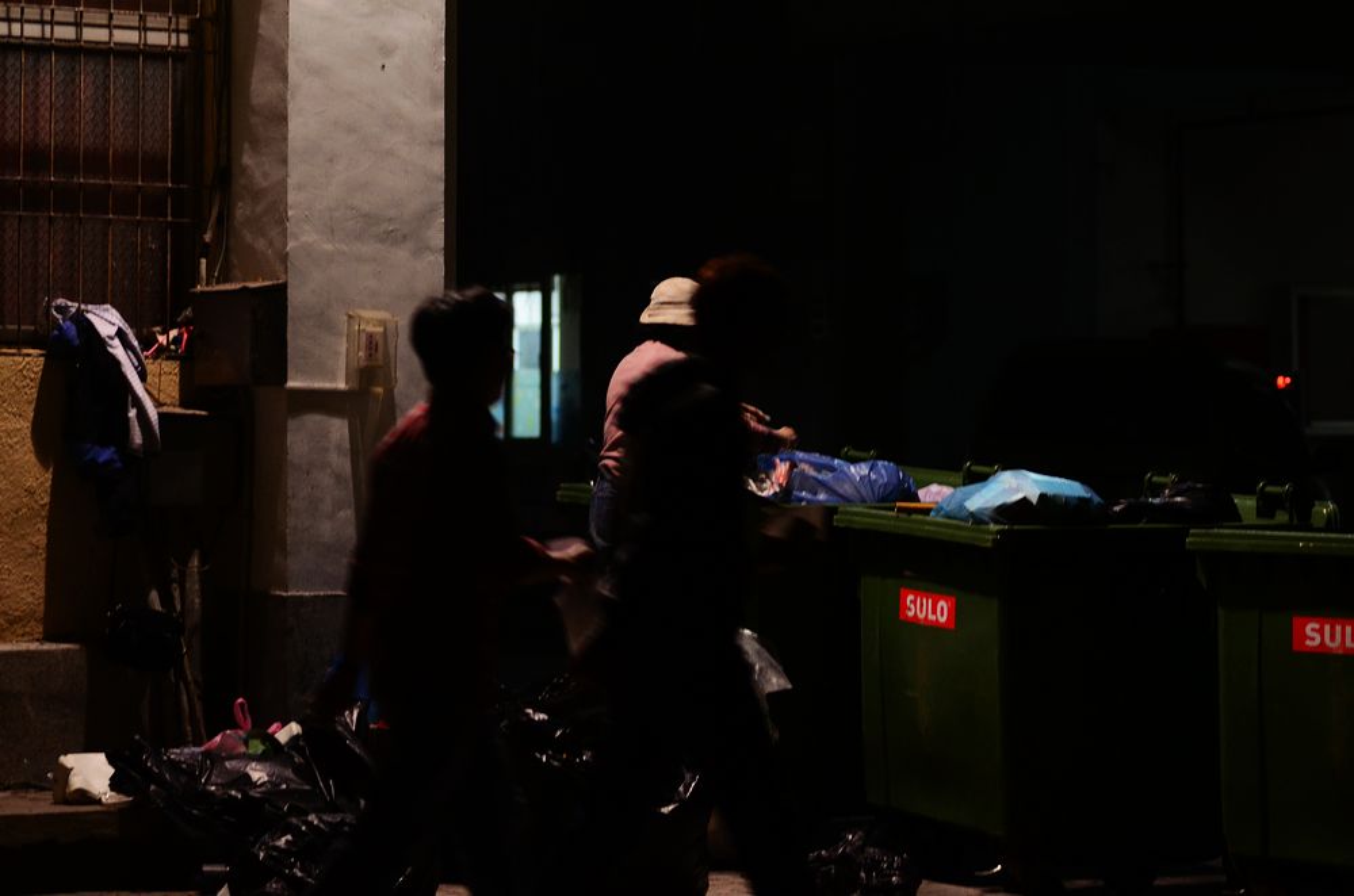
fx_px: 5066
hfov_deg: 15.2
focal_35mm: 135
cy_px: 448
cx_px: 677
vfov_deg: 10.1
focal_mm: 90
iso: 1250
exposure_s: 1/50
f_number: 2.8
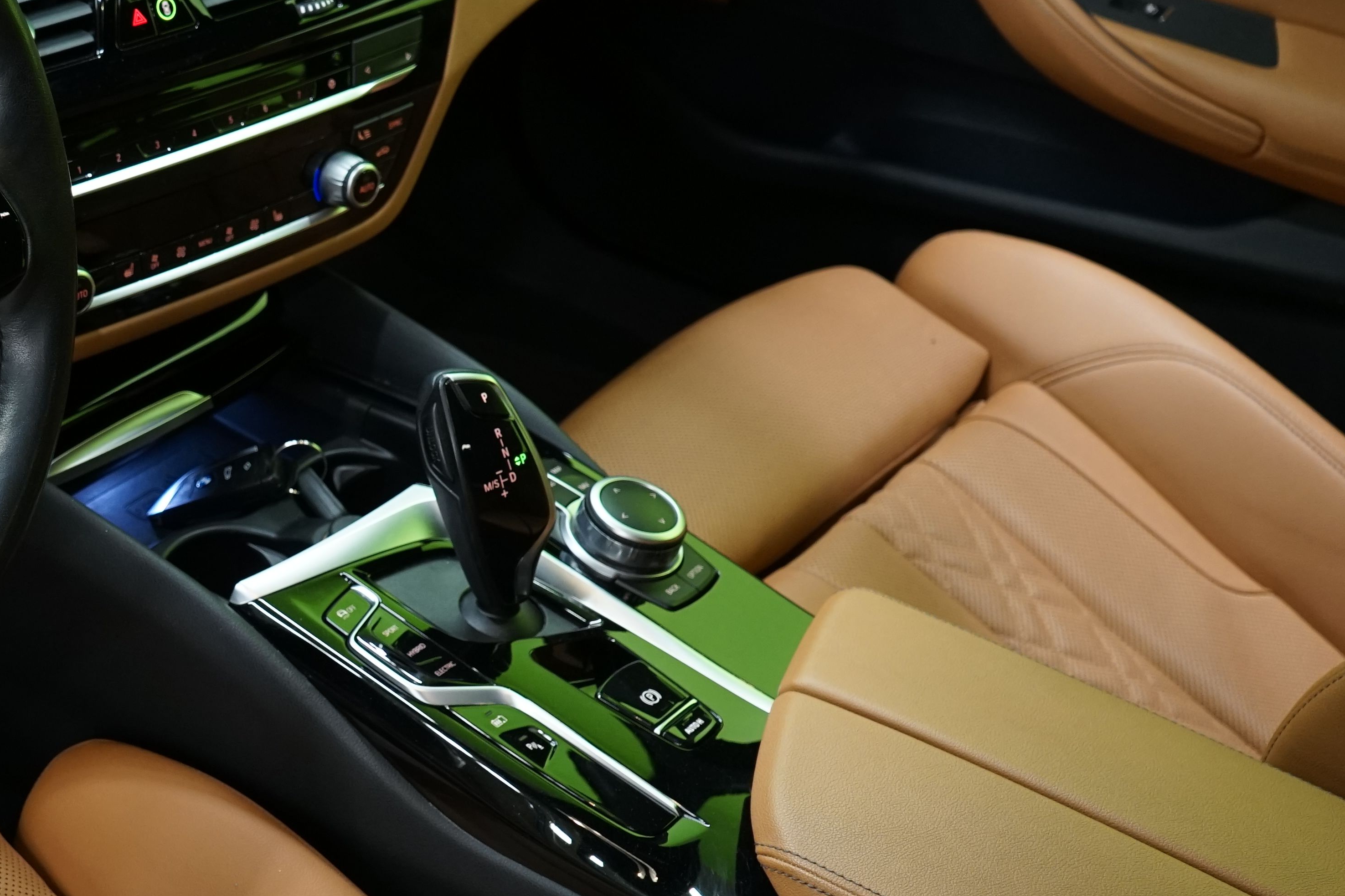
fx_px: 2279
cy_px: 582
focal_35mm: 61
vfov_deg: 22.2
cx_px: 60
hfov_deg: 30.9
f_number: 5
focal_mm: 30
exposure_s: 1/20
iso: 1250
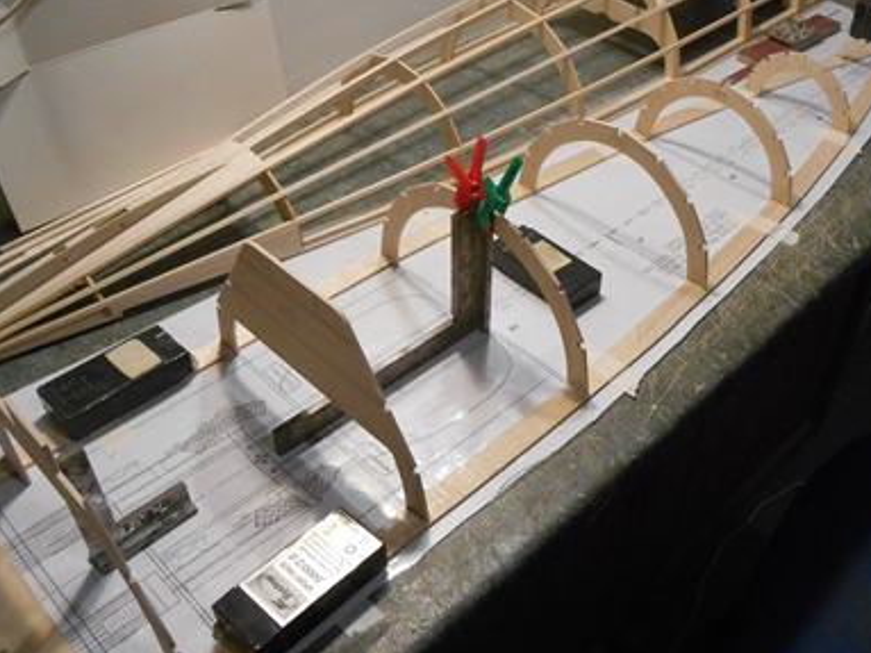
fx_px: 880
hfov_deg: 52.1
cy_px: 312
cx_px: 545
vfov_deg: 40.7
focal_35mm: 35
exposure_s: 1/30
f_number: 3.4
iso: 400
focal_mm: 4.7
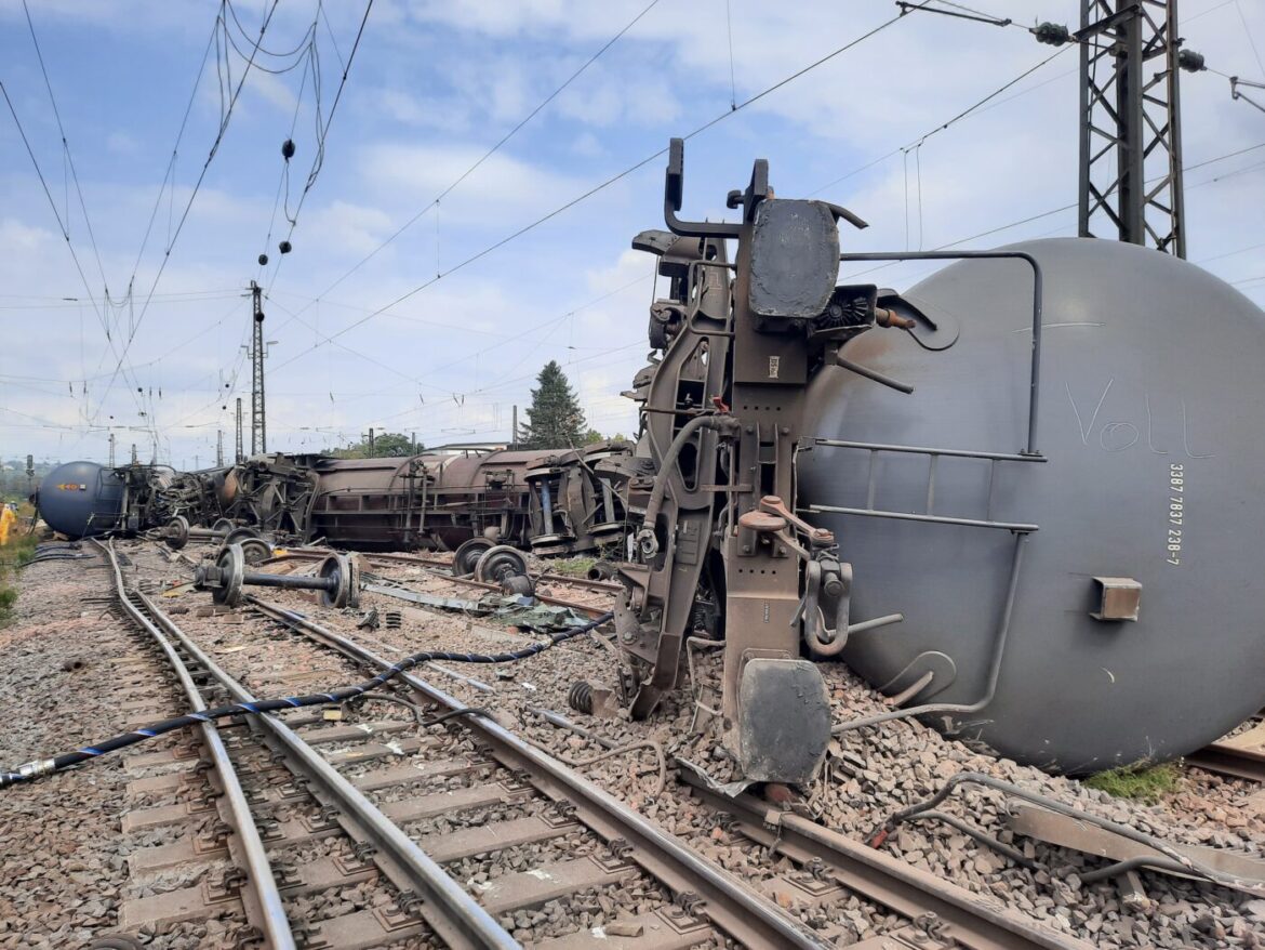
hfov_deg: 69.4
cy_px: 475
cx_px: 632
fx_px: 914
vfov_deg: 54.9
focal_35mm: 25
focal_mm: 4.6
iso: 32
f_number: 2
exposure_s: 1/824
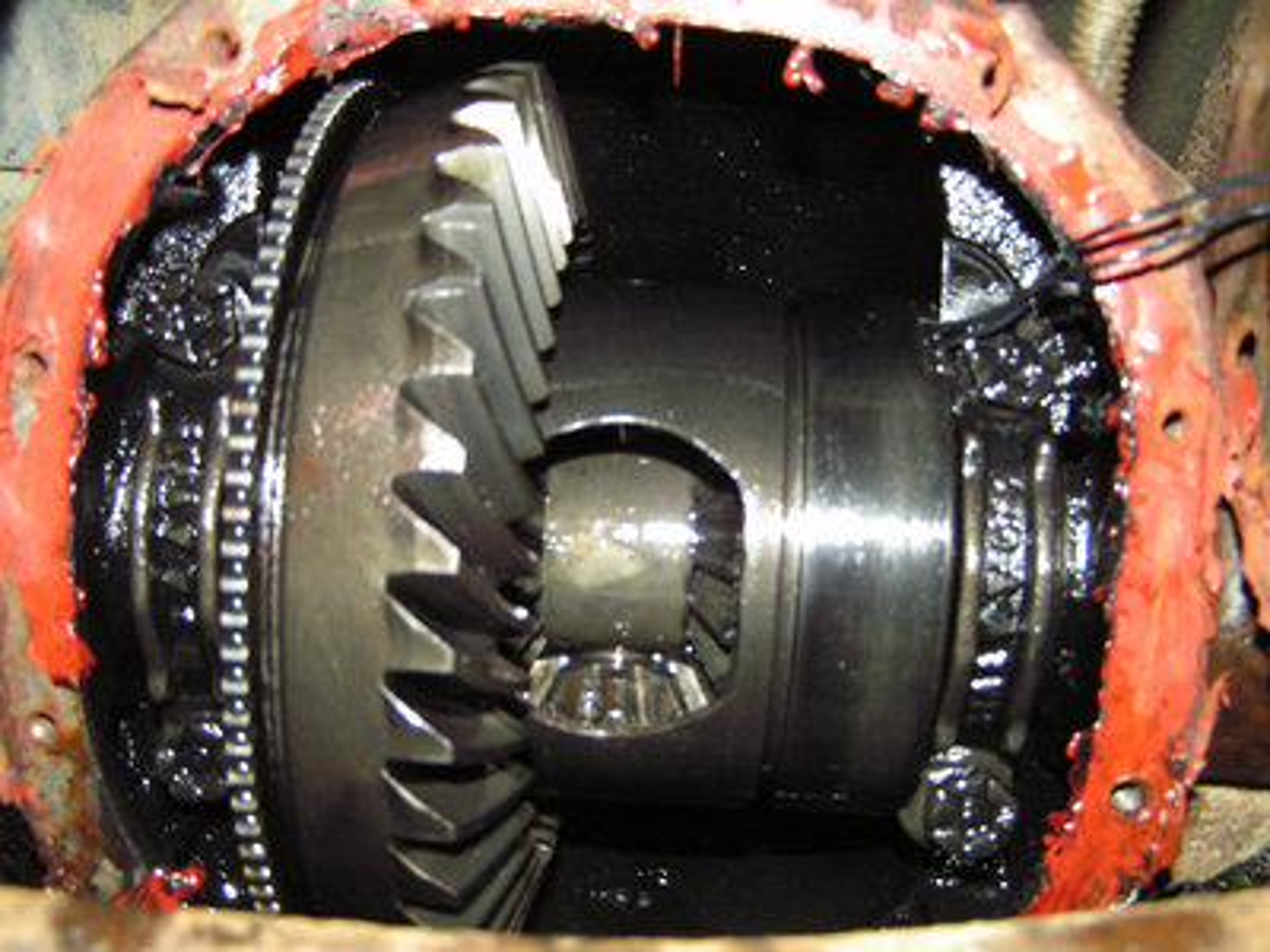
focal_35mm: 38
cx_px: 635
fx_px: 1394
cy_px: 476
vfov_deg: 37.7
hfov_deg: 49.0
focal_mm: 6.3
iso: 200
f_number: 2.8
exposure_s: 1/40
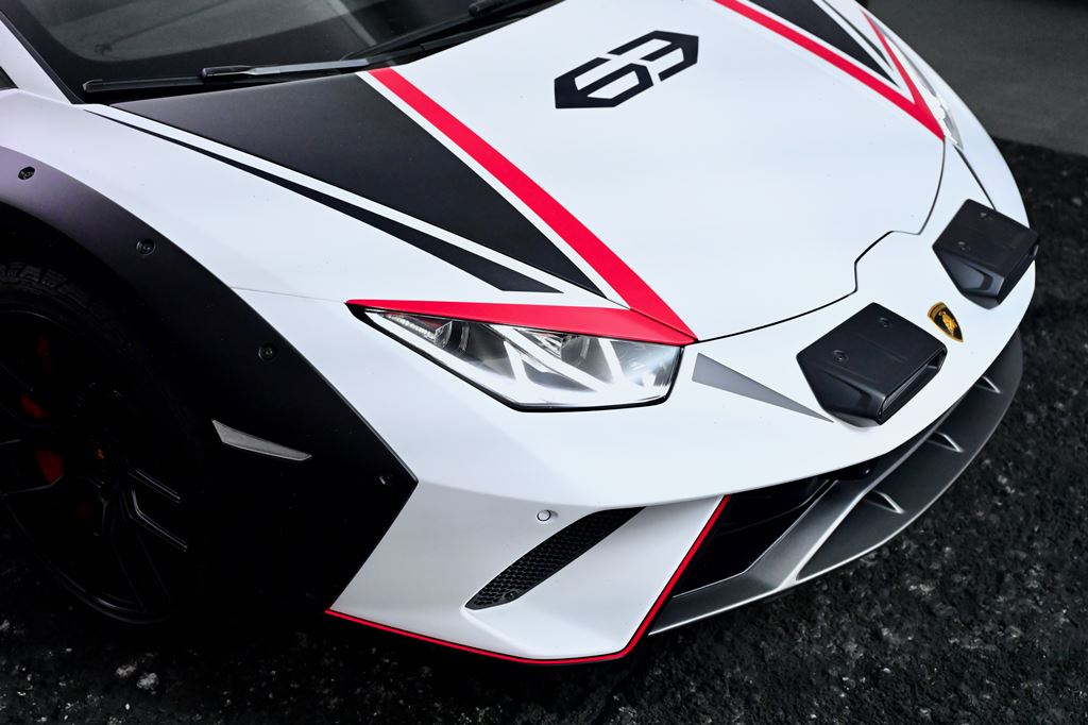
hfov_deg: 46.4
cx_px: 544
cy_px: 362
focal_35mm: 42
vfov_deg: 31.9
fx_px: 1269
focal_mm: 42
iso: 6400
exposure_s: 1/250
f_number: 3.5
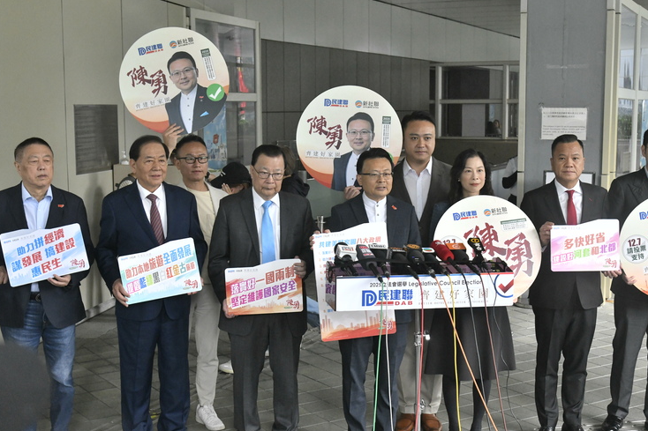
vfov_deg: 25.5
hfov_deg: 37.5
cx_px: 337
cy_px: 216
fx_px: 954
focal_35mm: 53
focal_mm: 48
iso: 4000
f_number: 7.1
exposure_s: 1/320
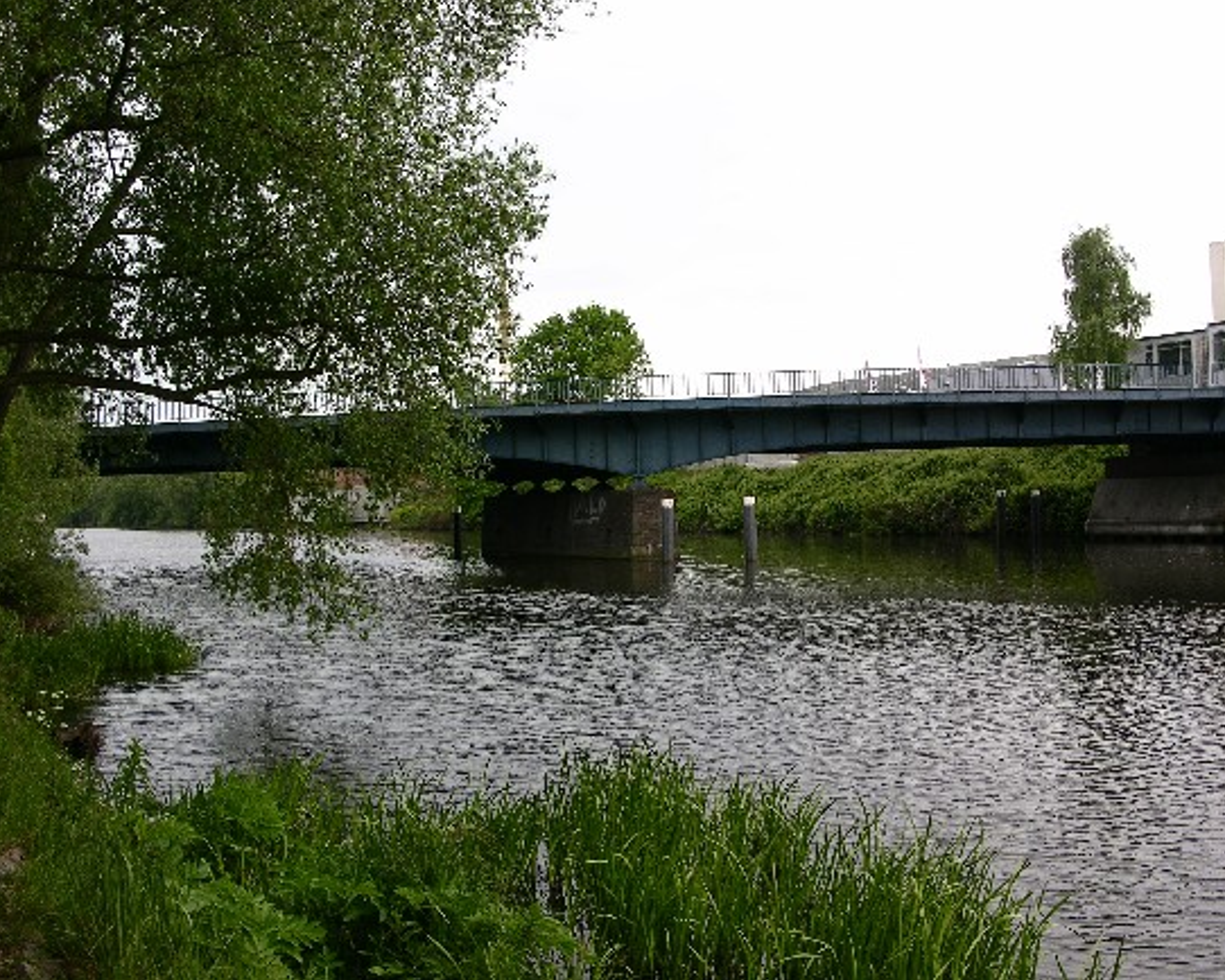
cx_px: 638
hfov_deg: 49.1
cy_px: 485
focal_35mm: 37
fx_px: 1342
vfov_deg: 40.2
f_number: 7.1
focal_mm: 8.9
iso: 50
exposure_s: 1/77.6
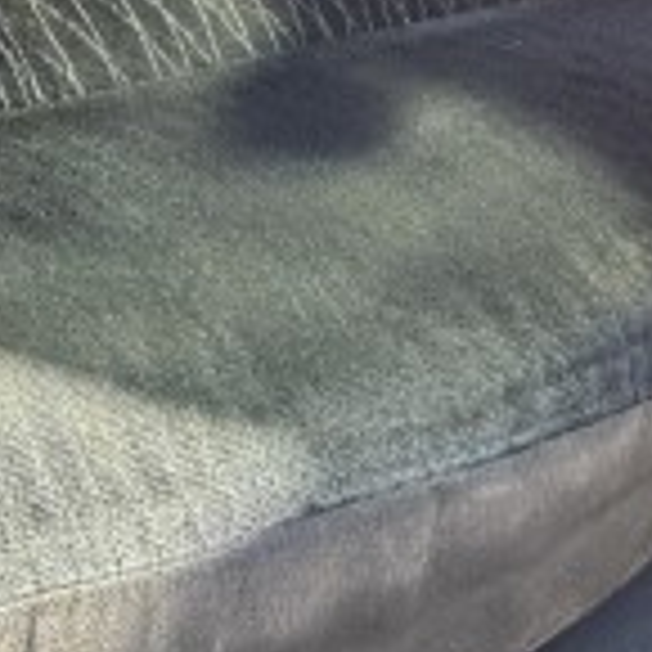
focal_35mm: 211
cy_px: -1686
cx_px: -522
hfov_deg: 8.0
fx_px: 4496
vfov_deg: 6.9
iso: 64
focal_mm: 6.76
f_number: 1.78
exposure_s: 1/154
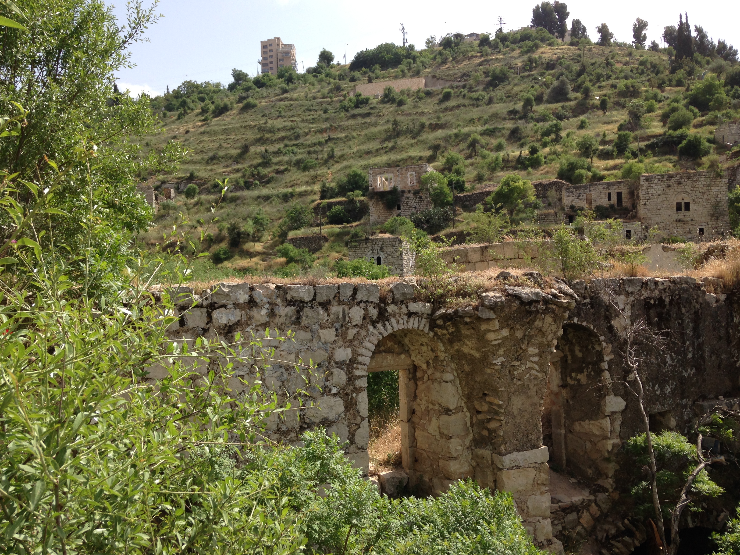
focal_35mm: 34
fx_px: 727
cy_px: 275
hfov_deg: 54.0
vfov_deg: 41.8
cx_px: 367
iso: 50
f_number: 2.4
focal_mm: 4.12
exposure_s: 1/1130
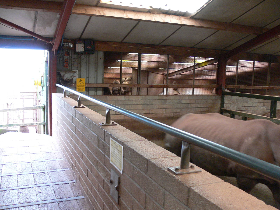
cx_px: 140
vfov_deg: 40.7
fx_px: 283
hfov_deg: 52.6
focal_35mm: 35
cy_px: 105
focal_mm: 7.4
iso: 200
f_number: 2.8
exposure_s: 1/10
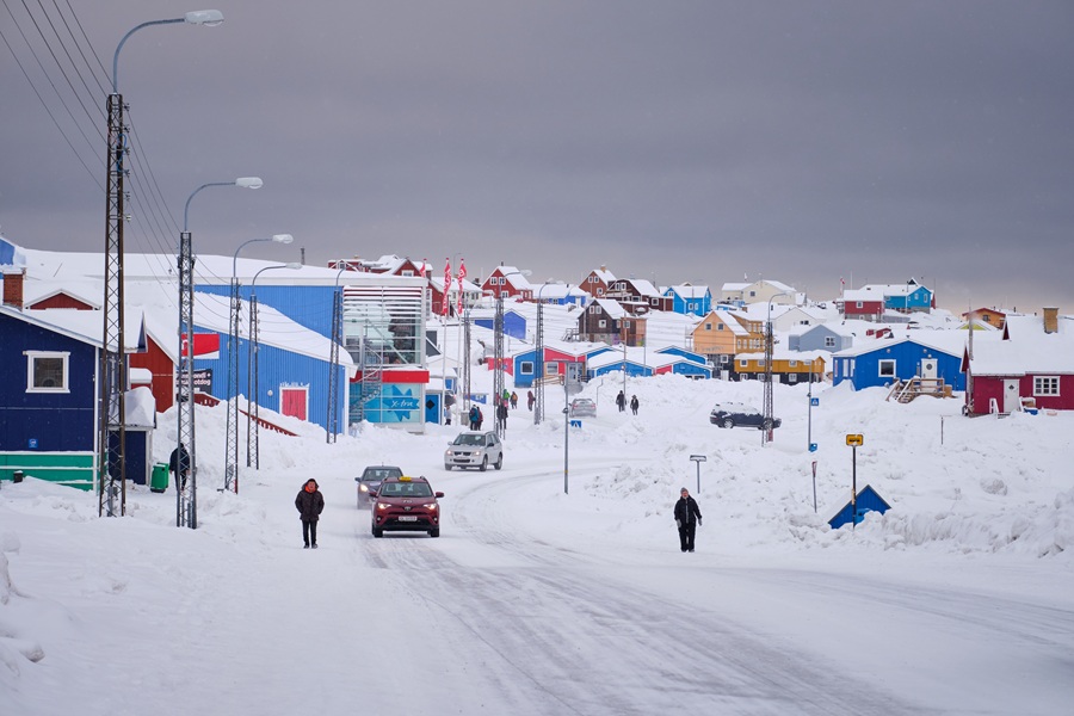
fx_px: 4057
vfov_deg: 10.1
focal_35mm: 136
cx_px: 537
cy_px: 358
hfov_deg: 15.1
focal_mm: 90.4
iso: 800
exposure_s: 1/220
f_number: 9
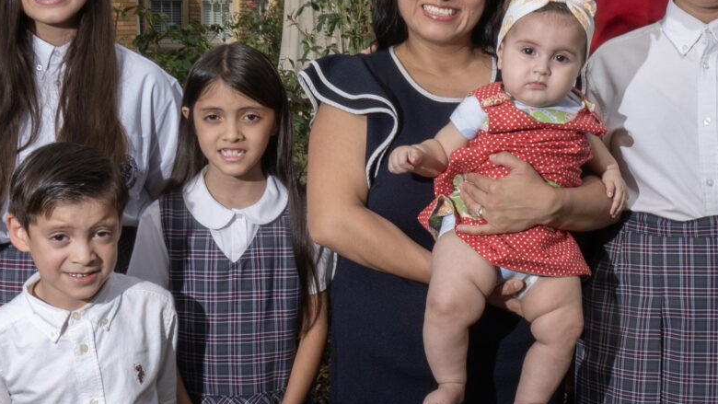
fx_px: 1047
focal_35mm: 55
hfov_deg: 37.8
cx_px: 408
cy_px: 191
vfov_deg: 21.8
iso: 250
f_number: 16
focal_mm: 16
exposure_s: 1/200
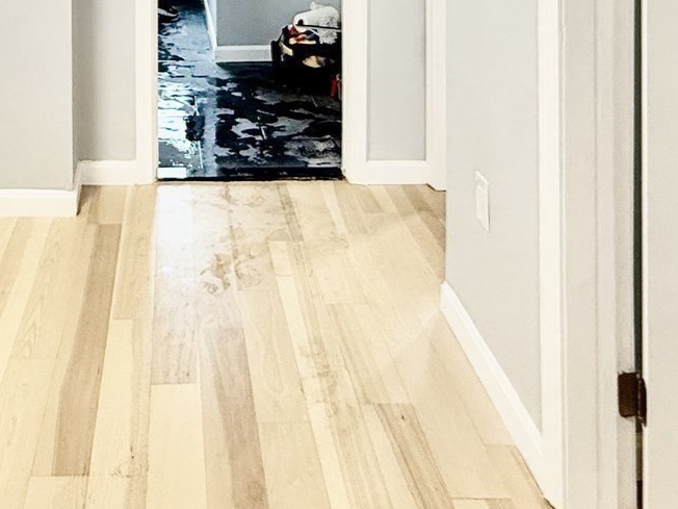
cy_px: -166
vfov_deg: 27.2
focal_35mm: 44
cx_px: 180
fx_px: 862
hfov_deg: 41.8
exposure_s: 1/60
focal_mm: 2.22
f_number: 2.2
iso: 160
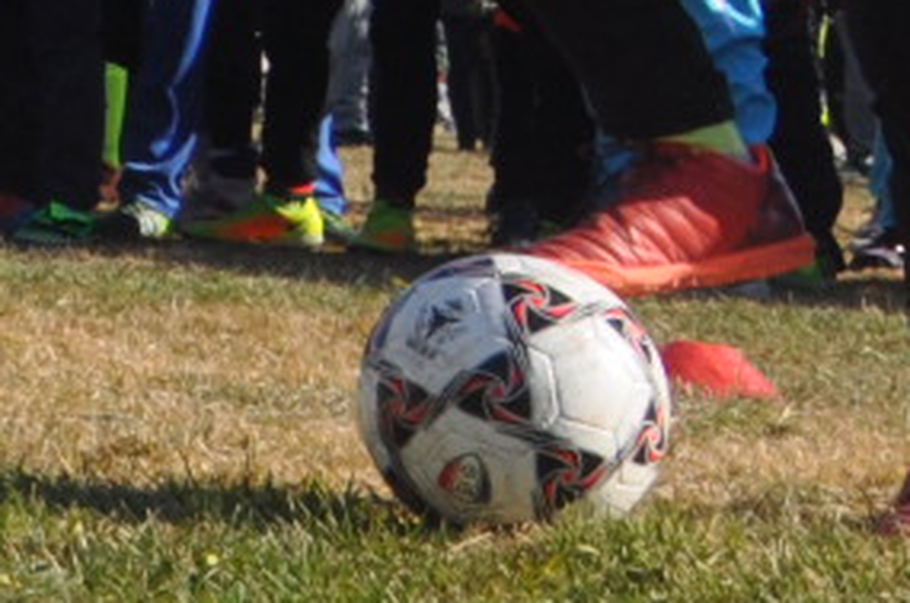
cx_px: -1846
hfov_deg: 8.5
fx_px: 5123
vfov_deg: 6.4
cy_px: -964
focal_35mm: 203
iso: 200
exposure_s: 1/320
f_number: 9
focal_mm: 18
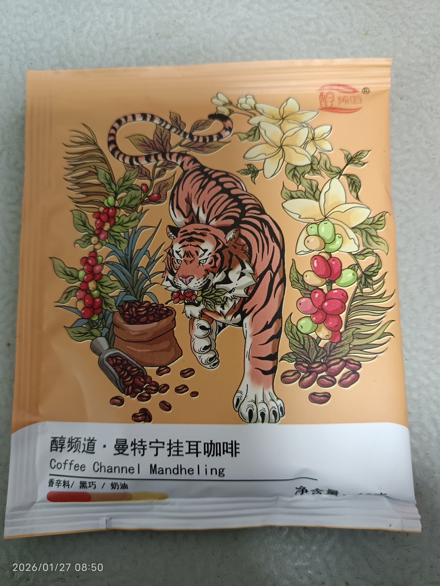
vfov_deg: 69.4
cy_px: 293
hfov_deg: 54.9
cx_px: 220
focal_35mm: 25
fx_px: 424
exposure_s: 1/25
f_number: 1.79
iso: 2954
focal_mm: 4.71
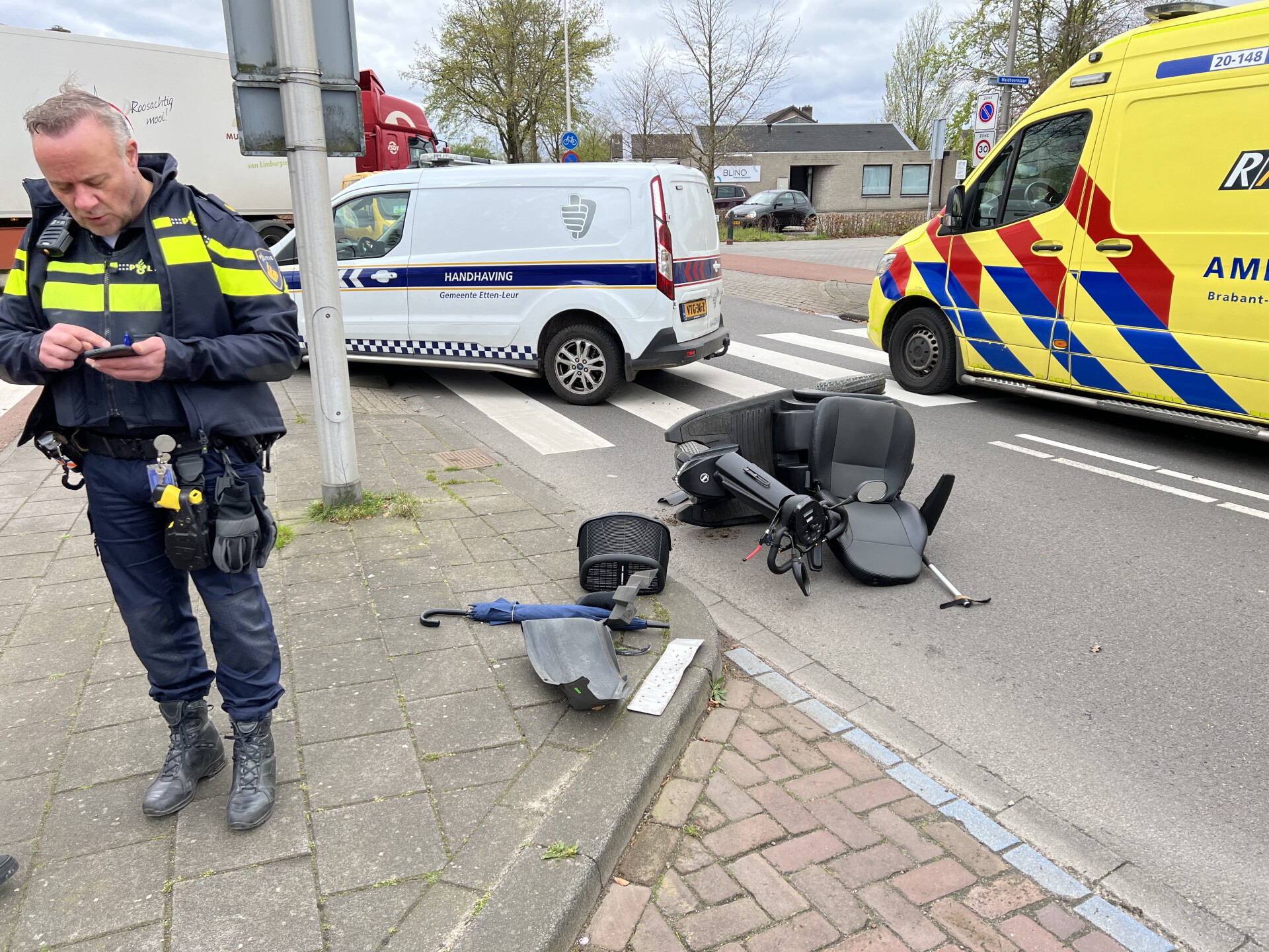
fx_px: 953
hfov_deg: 67.3
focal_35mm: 26
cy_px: 476
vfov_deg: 53.1
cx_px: 634
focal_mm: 5.7
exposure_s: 1/1183
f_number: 1.5
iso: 50
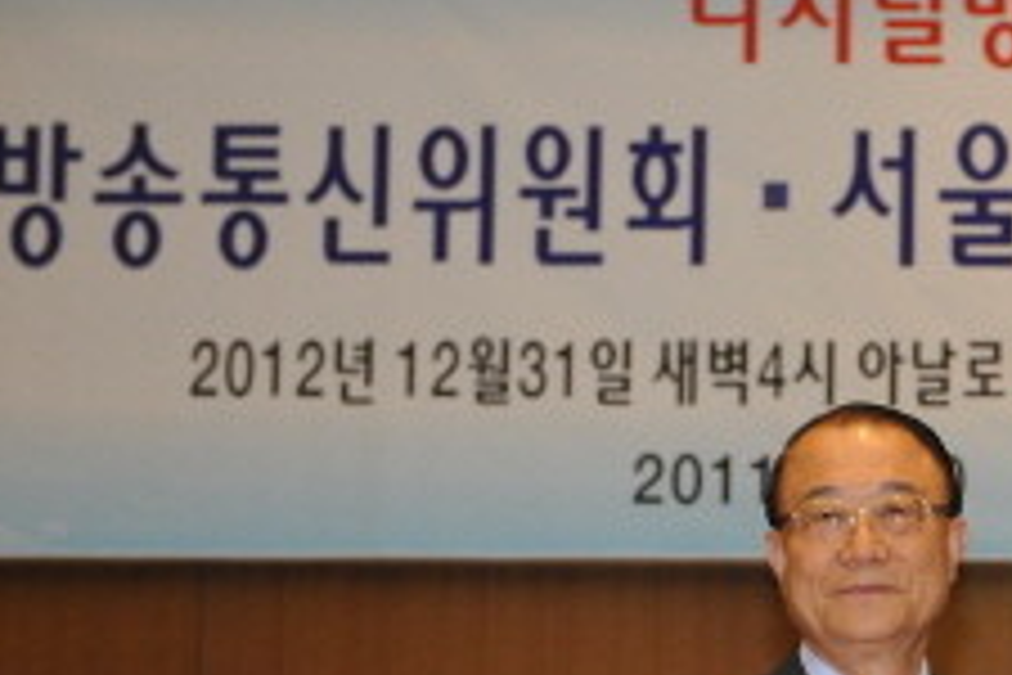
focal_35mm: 157
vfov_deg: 8.7
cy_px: 700
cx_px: 1205
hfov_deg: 12.8
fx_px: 4413
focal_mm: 62
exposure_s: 1/160
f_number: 5.6
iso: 1600
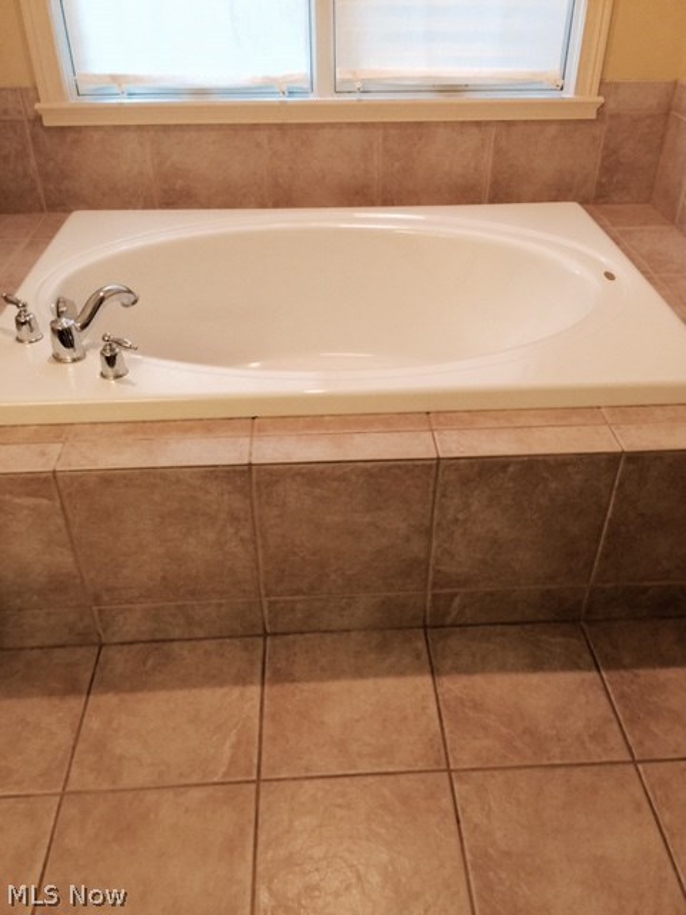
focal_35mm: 29
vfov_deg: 61.7
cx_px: 343
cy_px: 458
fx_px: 766
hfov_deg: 48.2
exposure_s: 1/17
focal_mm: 4.15
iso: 50
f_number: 2.2
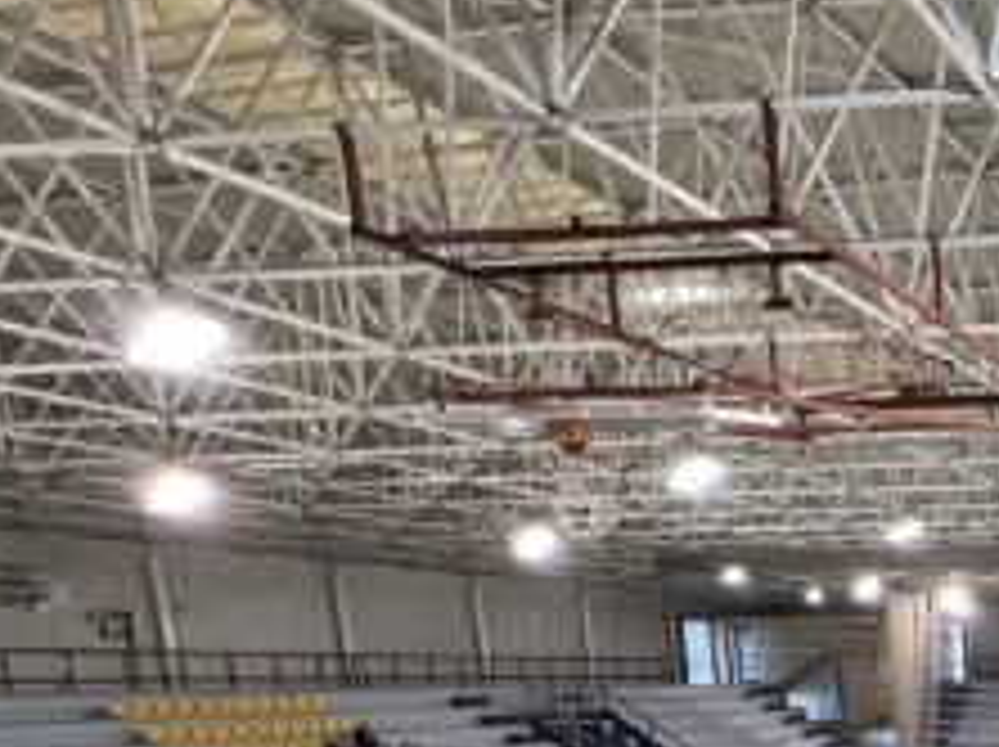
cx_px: 1310
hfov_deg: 31.8
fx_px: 1297
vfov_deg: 27.0
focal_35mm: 45
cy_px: 972
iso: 160
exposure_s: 1/100
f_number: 1.8
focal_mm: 1.57
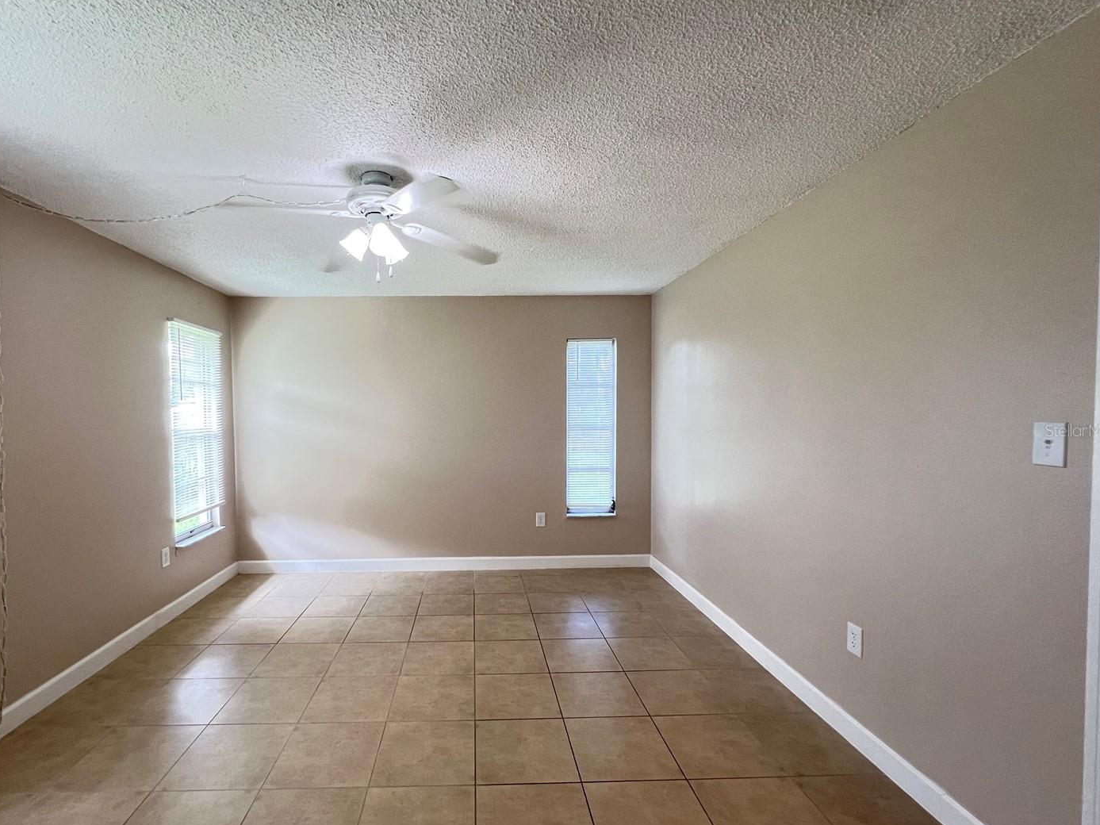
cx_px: 485
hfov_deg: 97.7
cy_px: 430
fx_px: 477
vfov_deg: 81.7
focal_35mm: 15
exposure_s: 1/60
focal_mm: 1.57
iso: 160
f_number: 1.8
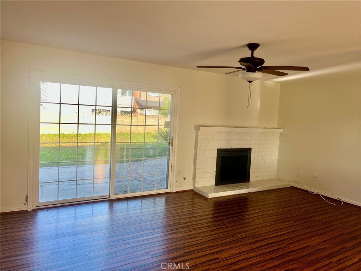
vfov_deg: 53.1
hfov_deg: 67.3
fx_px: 271
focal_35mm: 26
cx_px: 180
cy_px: 136
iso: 40
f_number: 1.6
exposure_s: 1/158
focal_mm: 5.1
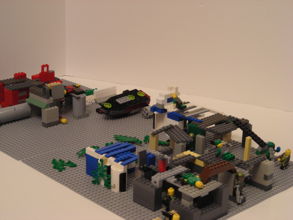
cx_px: 146
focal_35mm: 77
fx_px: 652
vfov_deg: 19.1
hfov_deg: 25.3
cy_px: 110
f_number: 4.2
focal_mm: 12.7
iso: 200
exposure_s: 1/12.2
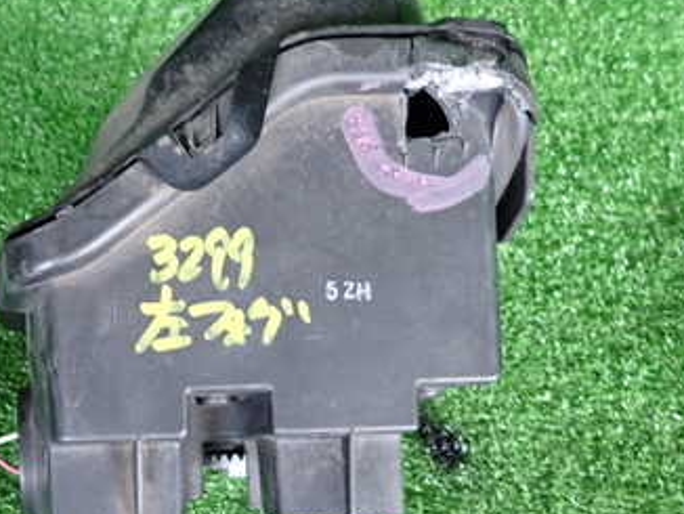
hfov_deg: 39.5
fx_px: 910
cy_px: 342
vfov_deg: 31.3
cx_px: 134
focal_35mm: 46
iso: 200
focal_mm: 4.5
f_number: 2
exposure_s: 1/30
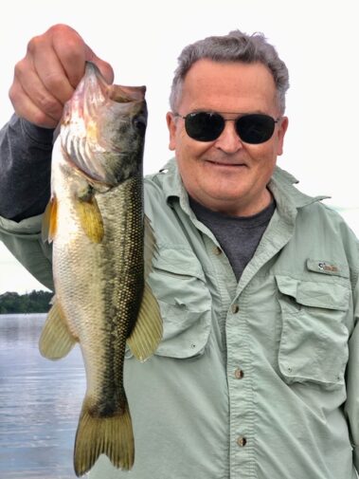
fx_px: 788
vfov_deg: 33.8
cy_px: 240
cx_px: 180
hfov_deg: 25.7
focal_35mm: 57
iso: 25
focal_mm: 6.6
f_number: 2.8
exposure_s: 1/120
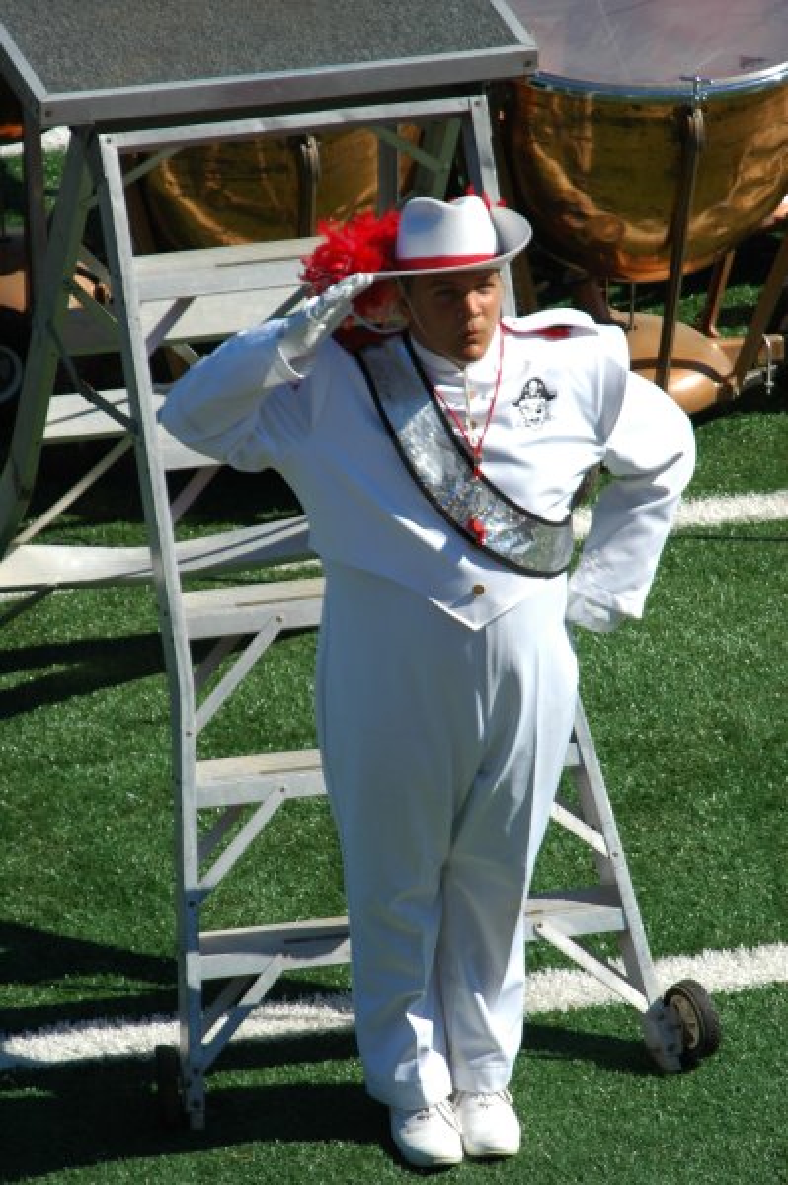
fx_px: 19733
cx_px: 394
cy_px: 592
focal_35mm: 600
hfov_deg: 2.3
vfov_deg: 3.4
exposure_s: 1/800
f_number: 6.3
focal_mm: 400
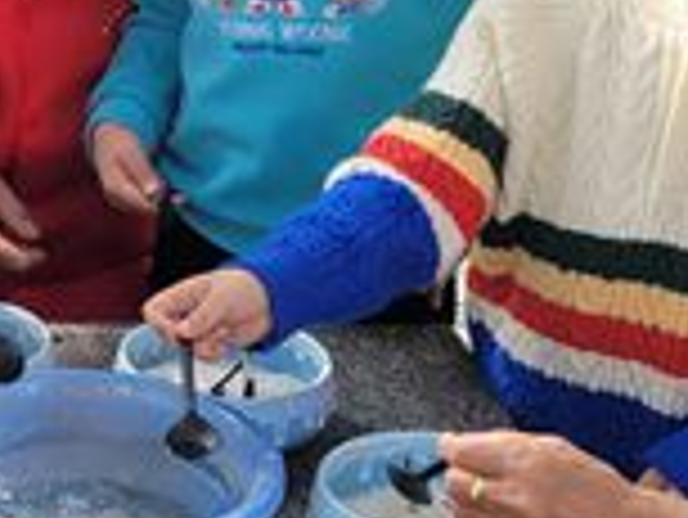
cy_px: 149
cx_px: -22
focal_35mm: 102
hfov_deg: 18.7
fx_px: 2029
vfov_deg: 14.5
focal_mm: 5.4
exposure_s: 1/340
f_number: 1.8
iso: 40
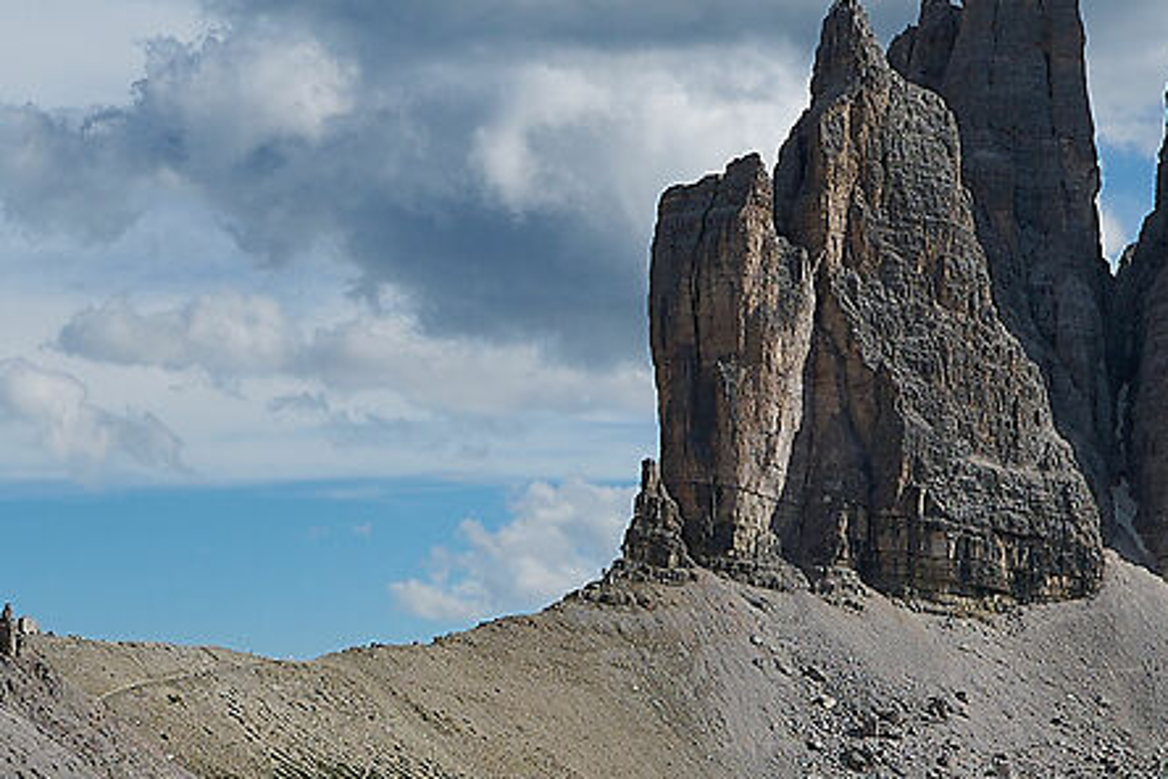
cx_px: 337
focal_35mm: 108
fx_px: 3504
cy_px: 586
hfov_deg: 18.8
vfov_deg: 12.6
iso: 100
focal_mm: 20
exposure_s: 1/350
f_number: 6.7
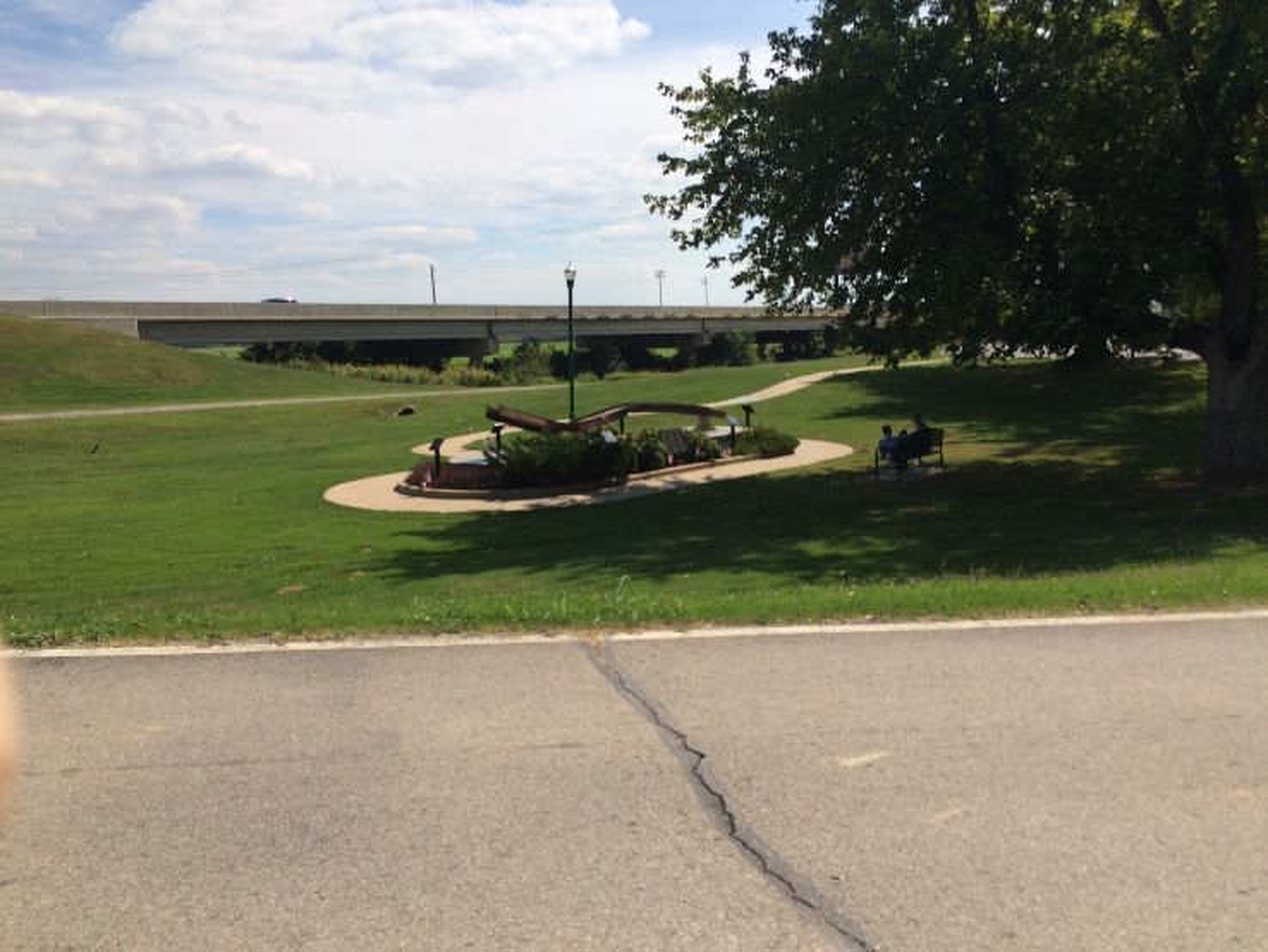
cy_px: 476
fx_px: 1063
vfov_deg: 48.3
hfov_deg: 61.6
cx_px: 634
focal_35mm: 29
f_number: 2.2
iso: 32
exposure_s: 1/3165
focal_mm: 4.15
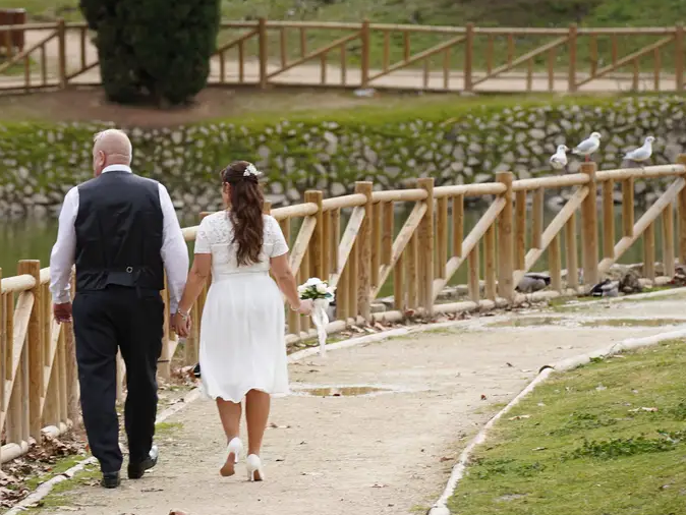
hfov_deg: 6.4
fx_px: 6106
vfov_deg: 4.8
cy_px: 194
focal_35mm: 308
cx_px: 170
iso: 100
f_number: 4.5
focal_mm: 180
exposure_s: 1/250
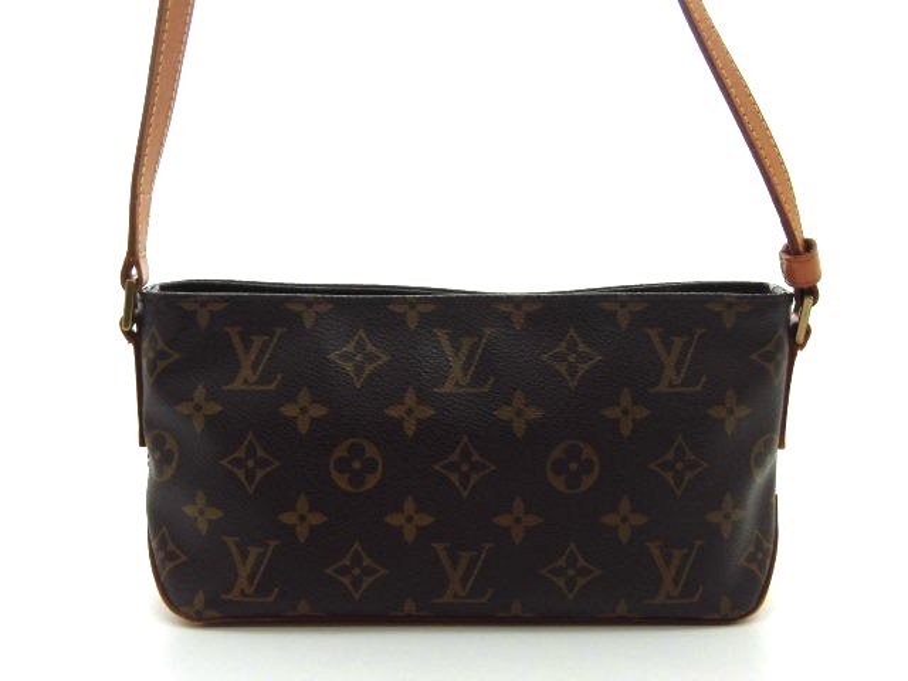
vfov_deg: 28.6
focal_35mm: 51
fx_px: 1338
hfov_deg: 37.5
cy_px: 340
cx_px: 454
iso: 125
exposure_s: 1/80
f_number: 4
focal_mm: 9.16
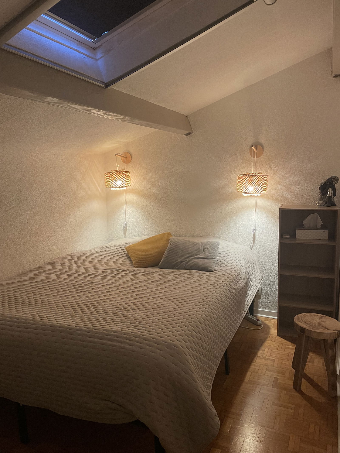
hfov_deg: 53.1
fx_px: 340
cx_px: 170
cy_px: 226
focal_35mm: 26
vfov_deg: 67.3
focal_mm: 4.2
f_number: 1.6
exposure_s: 1/50
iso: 250
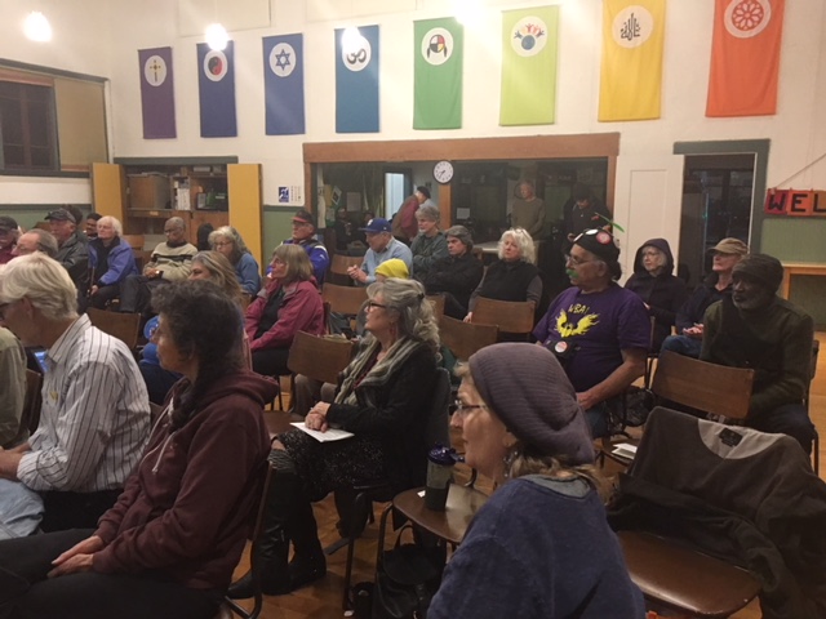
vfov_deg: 48.2
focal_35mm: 29
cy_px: 310
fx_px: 692
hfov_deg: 61.7
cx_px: 413
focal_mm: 4.15
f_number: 2.2
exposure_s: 1/4
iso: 50
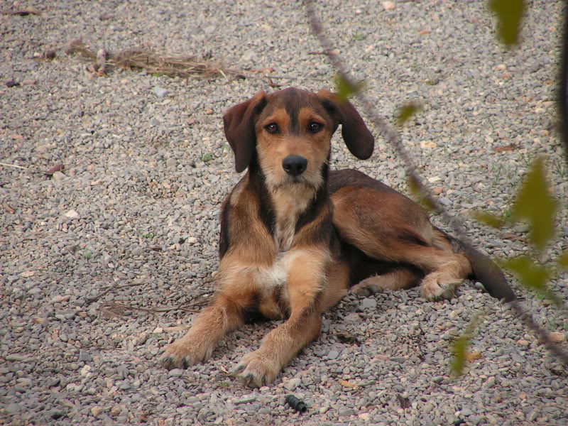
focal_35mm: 290
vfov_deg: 5.1
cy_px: 213
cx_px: 284
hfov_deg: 6.8
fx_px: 4758
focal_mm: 48
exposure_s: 1/320
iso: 64
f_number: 3.2
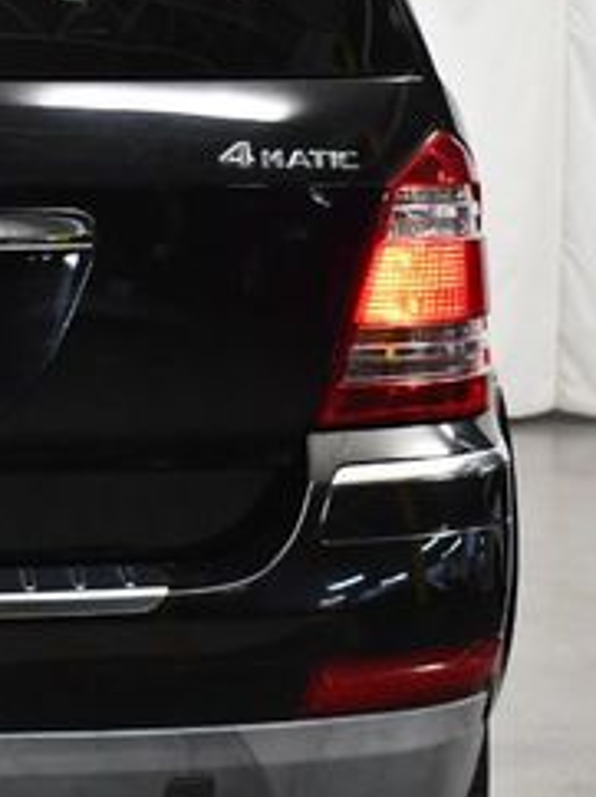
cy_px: 291
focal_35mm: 148
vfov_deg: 13.3
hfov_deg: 9.7
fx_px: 3404
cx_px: -273
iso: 2000
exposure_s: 1/125
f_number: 4.2
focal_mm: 29
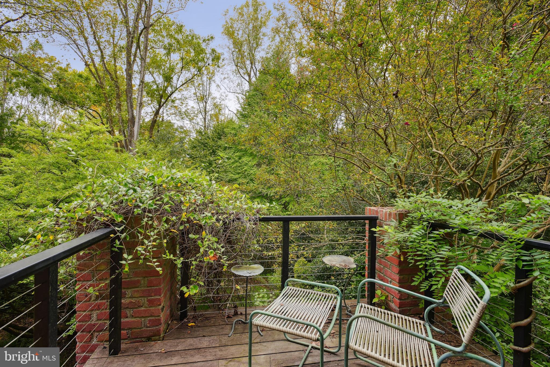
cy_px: 184
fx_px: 260
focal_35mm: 17
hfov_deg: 93.3
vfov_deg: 70.4
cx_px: 275
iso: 200
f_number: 8
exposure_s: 1/80
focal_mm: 17
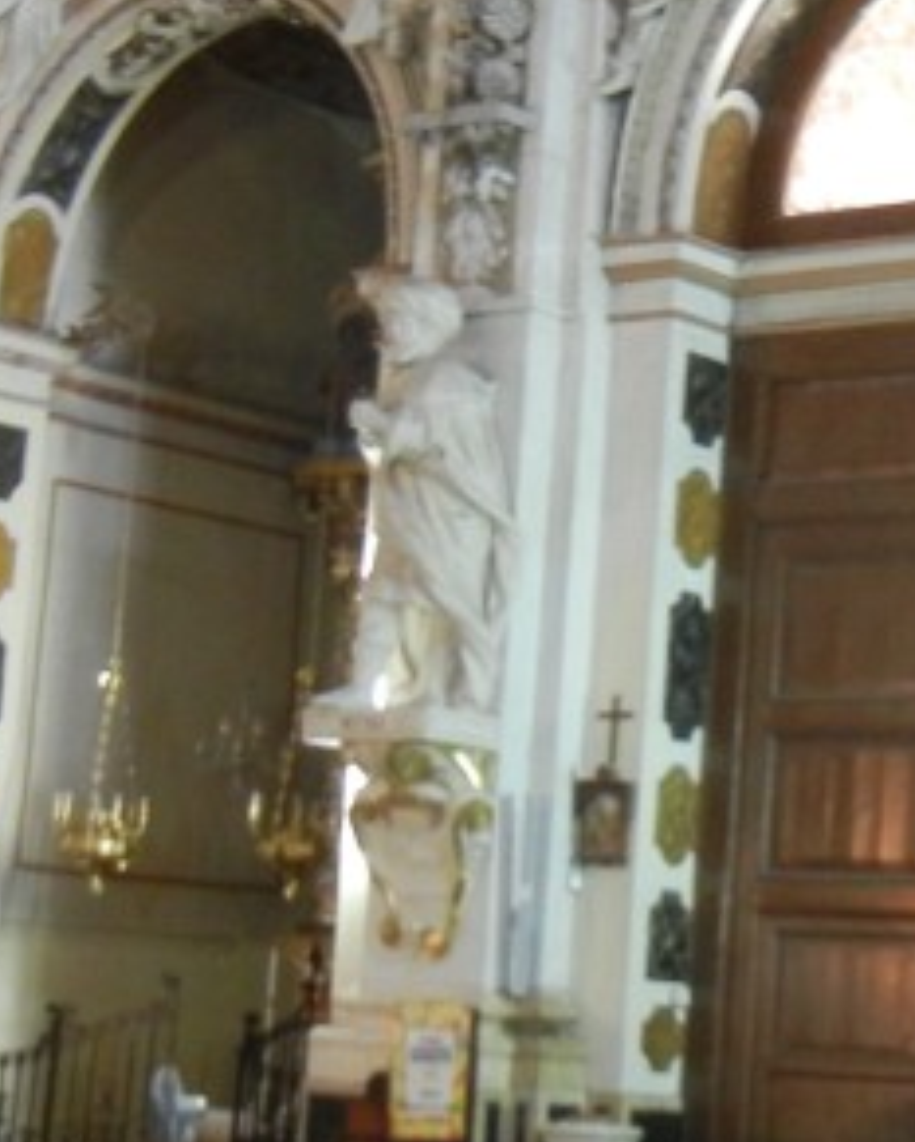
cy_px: 538
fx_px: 3485
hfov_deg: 14.7
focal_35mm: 103
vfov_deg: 18.6
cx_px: 915
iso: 400
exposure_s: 1/4.1
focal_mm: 5.4
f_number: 3.5
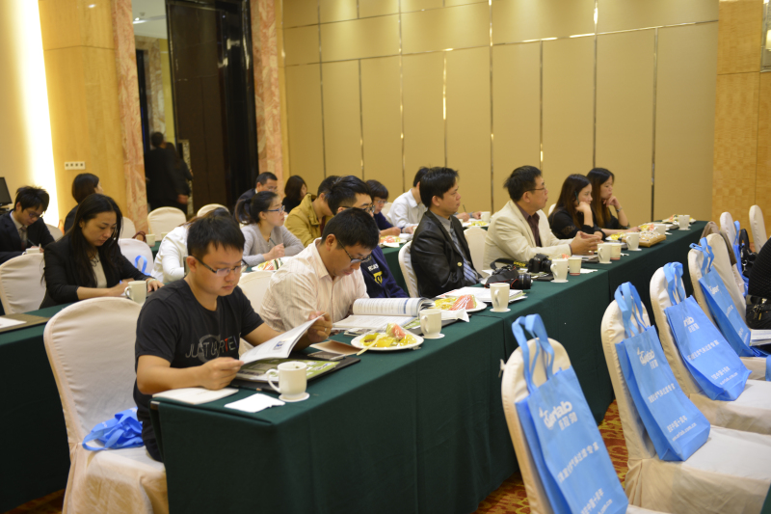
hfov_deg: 50.7
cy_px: 257
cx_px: 386
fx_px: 814
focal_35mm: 38
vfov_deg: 35.0
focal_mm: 38
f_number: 2.8
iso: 125
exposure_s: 1/10
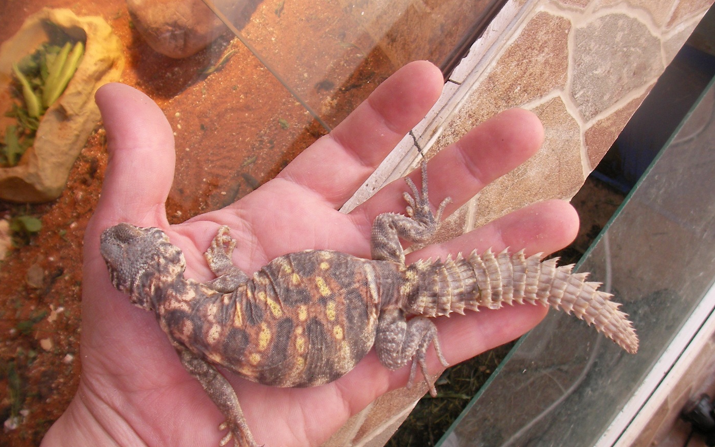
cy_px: 241
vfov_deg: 29.2
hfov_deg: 45.3
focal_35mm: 44
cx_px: 357
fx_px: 857
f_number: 3.5
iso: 50
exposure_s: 1/40.4
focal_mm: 6.3
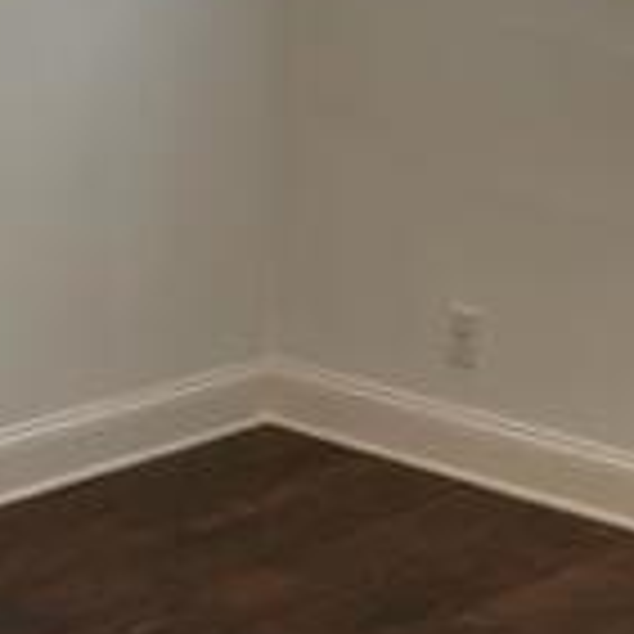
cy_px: -63
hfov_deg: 16.7
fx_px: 2155
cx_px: 283
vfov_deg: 16.2
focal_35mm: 104
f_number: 1.6
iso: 50
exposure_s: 1/120
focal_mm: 4.2
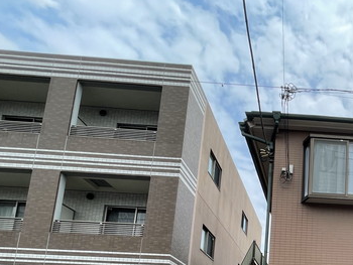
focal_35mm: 32
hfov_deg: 48.2
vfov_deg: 36.5
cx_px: 343
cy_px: 300
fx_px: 327
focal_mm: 1.55
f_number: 2.4
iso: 25
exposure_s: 1/390
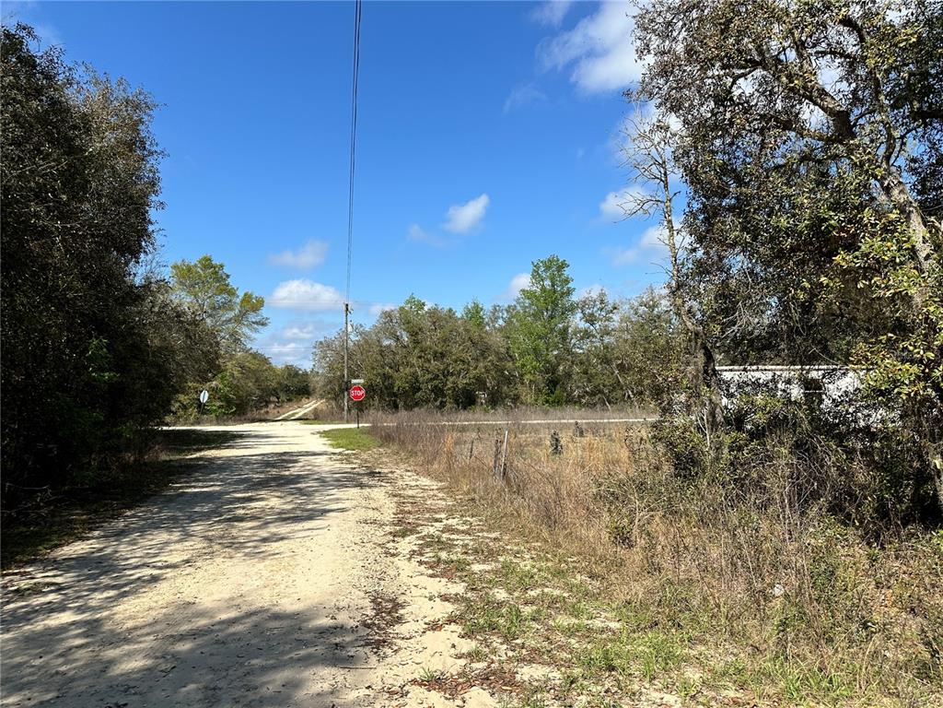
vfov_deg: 56.8
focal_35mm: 24
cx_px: 472
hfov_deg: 71.6
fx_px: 654
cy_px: 354
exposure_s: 1/4762
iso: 80
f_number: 1.78
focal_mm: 6.86
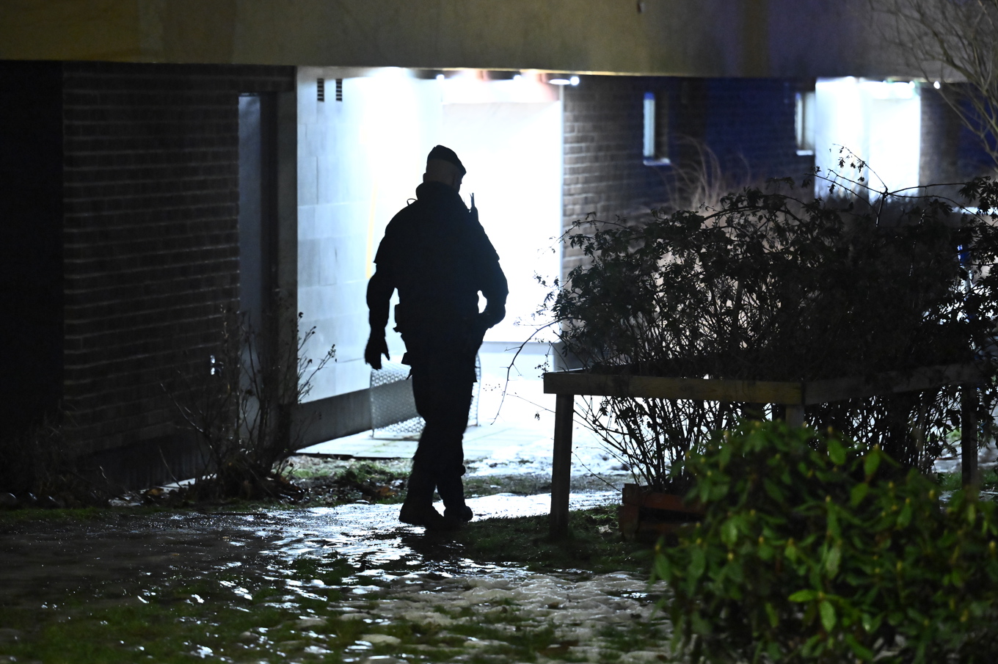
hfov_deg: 16.4
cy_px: 332
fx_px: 3463
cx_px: 499
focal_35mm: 125
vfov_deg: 11.0
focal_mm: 125
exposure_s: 1/30
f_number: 2.8
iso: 4000
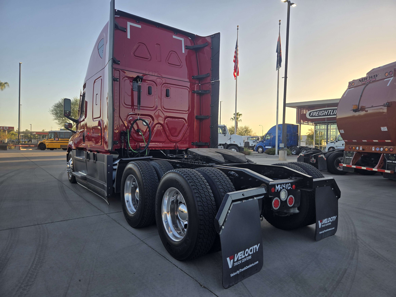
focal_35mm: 23
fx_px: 263
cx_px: 198
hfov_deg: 73.9
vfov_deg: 58.9
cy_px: 148
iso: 25
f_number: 1.8
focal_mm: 5.4
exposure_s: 1/897
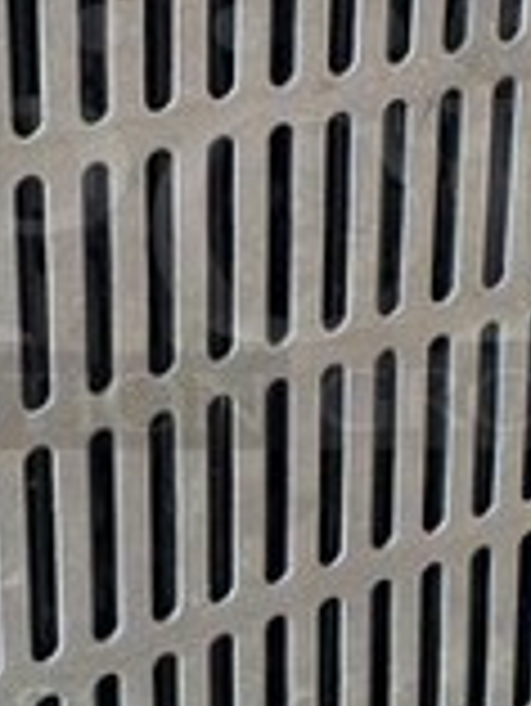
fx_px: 2063
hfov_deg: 14.7
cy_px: 211
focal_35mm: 101
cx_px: 238
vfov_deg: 19.3
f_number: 2.4
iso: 250
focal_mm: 4.3
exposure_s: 1/40
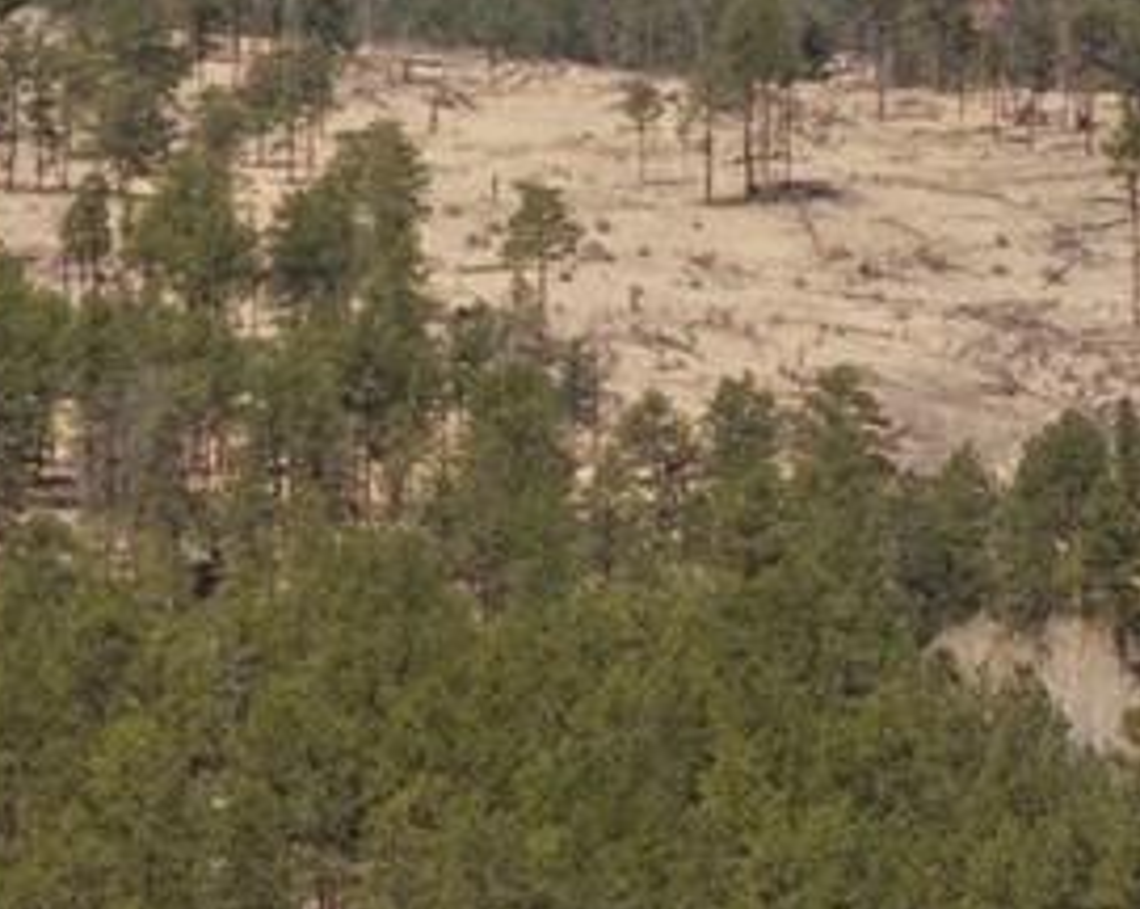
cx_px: -1544
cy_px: -183
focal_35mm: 404
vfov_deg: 3.8
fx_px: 13611
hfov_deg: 4.7
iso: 100
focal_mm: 19.35
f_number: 2.8
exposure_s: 1/1250
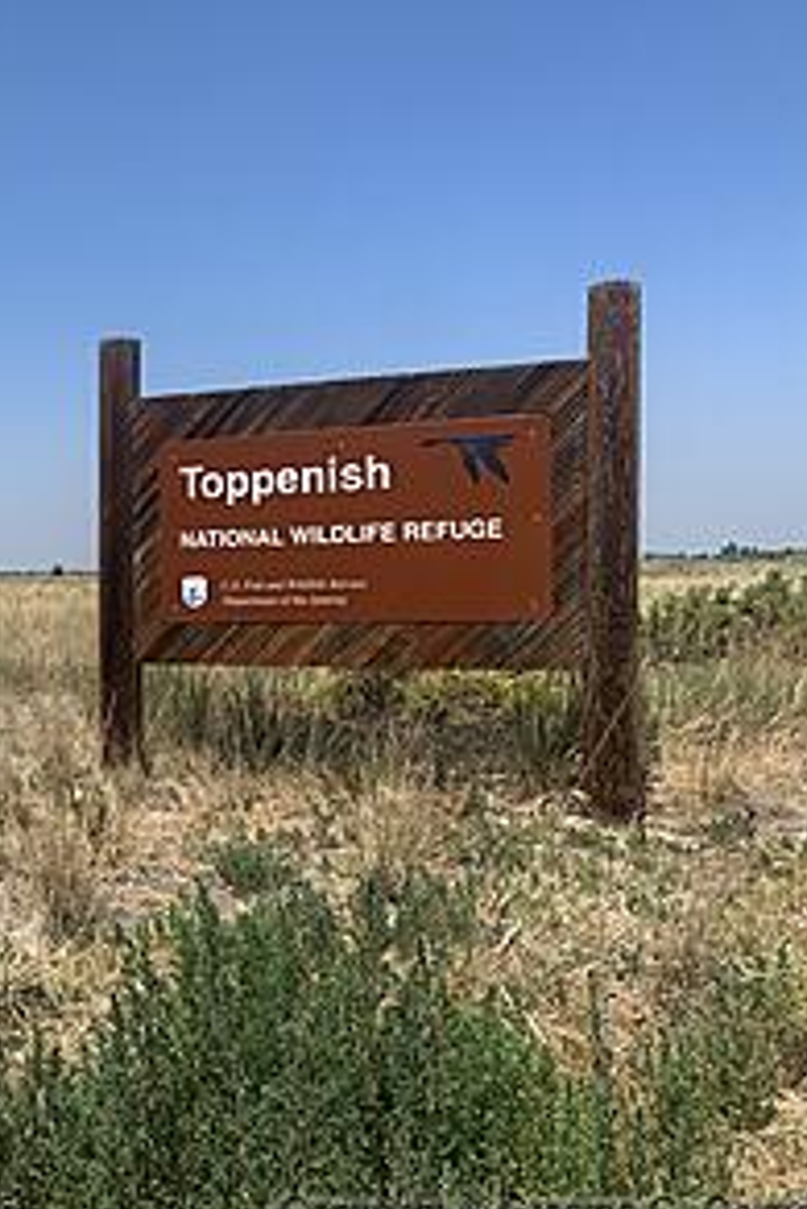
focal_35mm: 37
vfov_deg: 51.9
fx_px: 1243
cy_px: 617
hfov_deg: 33.2
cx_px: 17
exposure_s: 1/2208
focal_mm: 4.25
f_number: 1.8
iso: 25
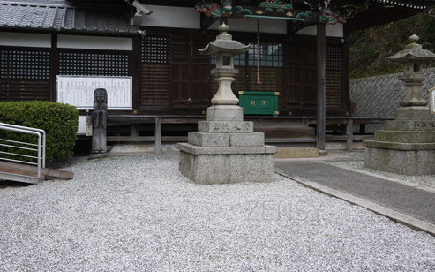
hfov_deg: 46.2
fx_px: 510
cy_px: 115
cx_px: 220
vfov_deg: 29.8
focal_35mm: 43
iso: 100
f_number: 3.5
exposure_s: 1/500
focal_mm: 20
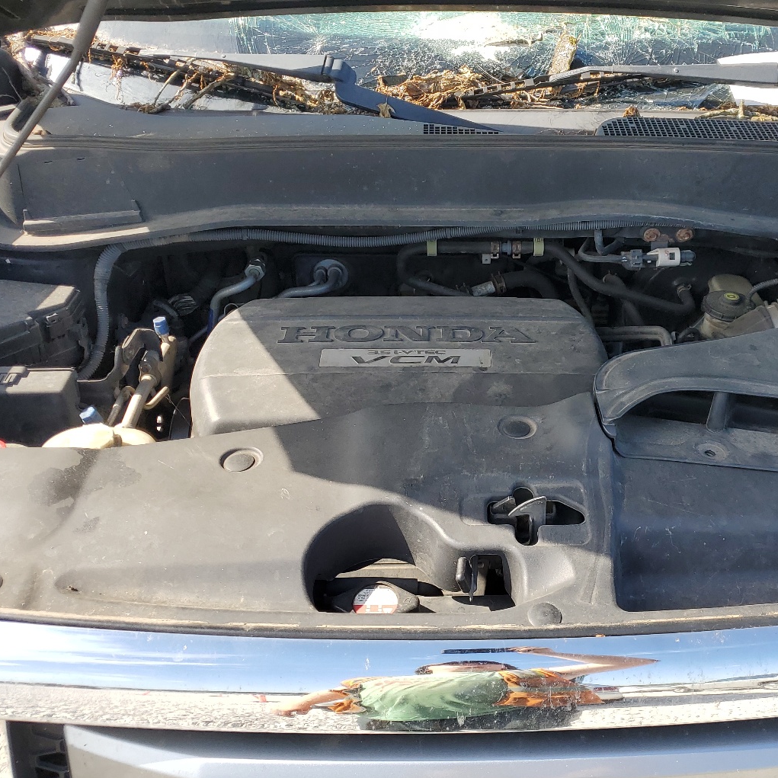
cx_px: 491
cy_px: 360
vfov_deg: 46.0
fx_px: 915
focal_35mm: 36
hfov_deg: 45.6
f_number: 1.5
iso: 50
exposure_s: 1/909
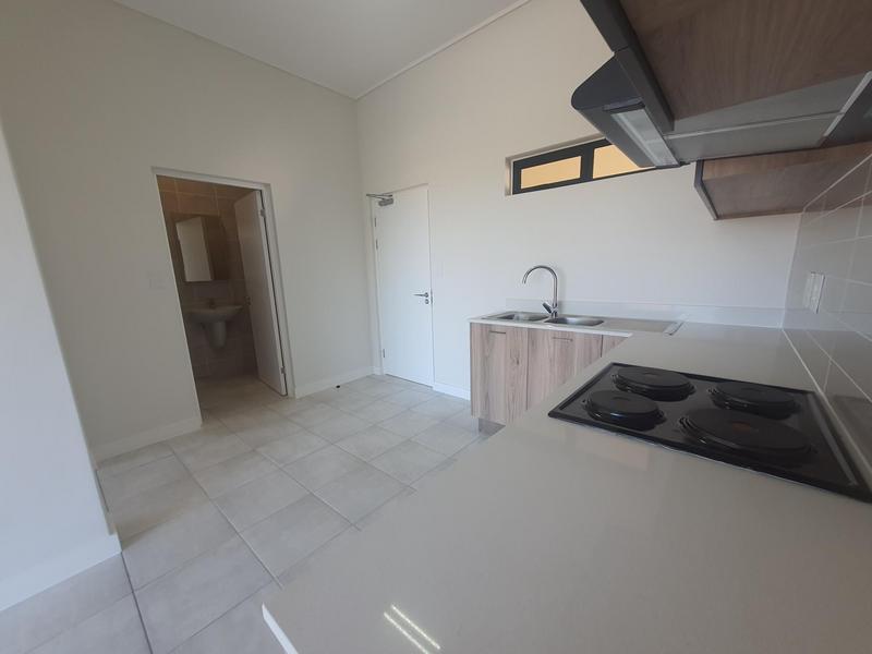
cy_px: 327
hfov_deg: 106.2
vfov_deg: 89.9
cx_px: 436
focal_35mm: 13
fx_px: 327
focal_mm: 1.74
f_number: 2.2
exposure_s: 1/50
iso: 50
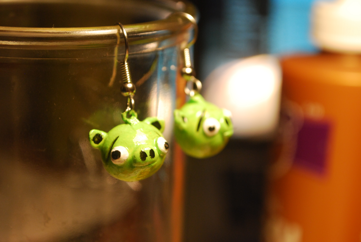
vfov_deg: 16.6
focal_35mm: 82
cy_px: 121
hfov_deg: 24.6
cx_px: 180
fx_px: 828
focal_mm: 55
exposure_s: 1/30
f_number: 5.6
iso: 720
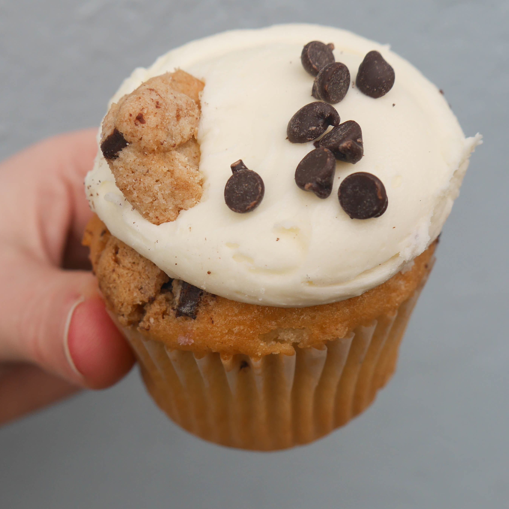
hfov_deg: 35.3
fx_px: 799
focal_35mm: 48
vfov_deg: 35.3
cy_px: 242
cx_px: 213
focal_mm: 16
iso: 200
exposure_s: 1/200
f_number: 5
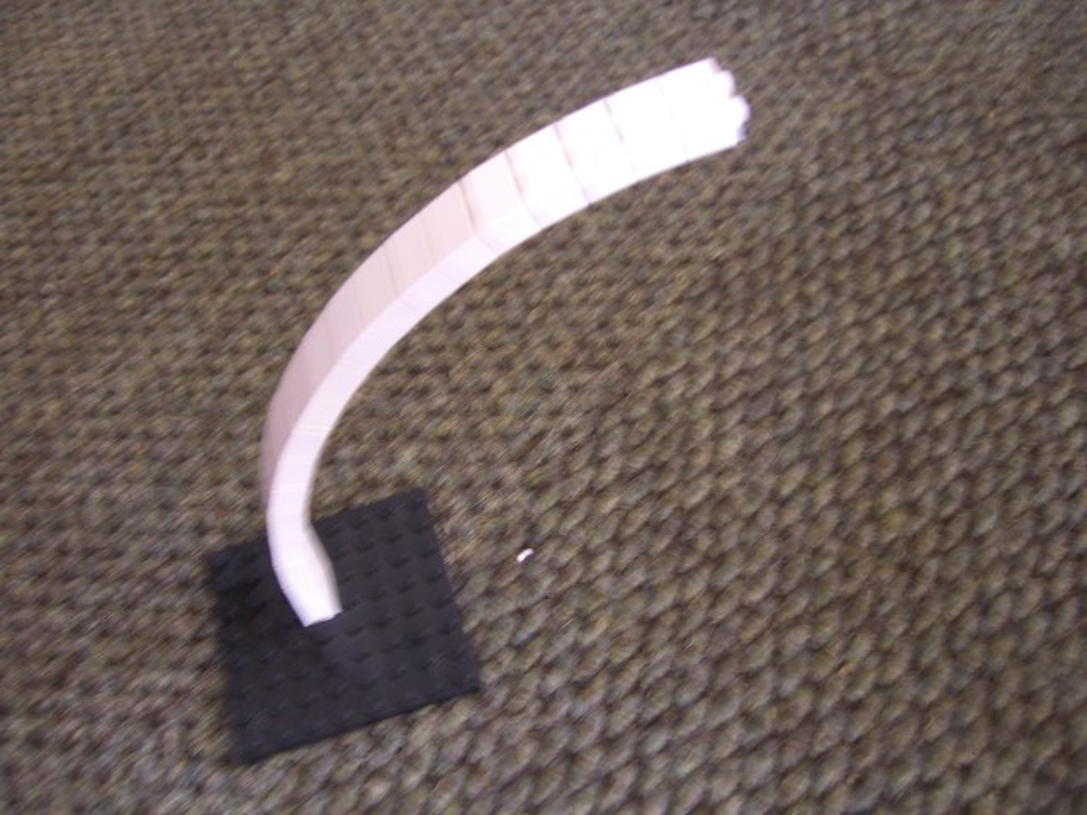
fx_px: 1193
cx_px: 544
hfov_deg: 49.0
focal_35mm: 38
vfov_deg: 37.7
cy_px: 408
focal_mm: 7.9
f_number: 2.8
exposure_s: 1/10
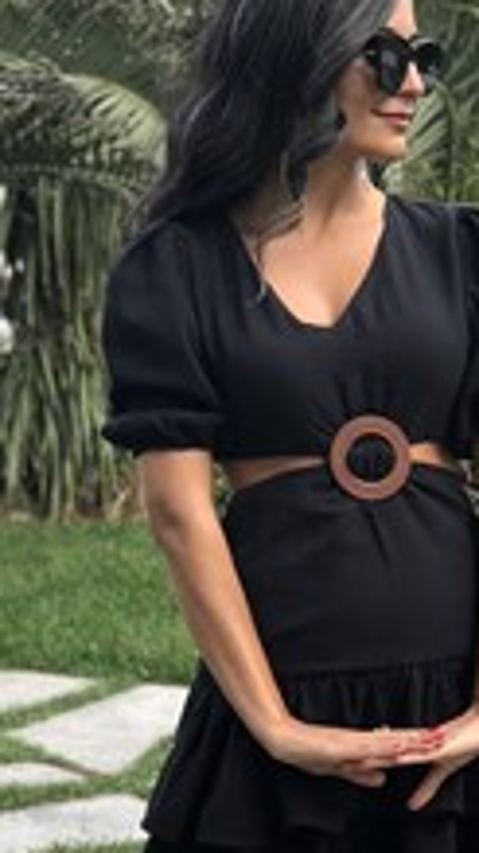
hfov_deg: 9.2
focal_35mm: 131
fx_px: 2961
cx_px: 300
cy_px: 674
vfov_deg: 16.3
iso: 20
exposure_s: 1/120
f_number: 2.4
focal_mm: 6
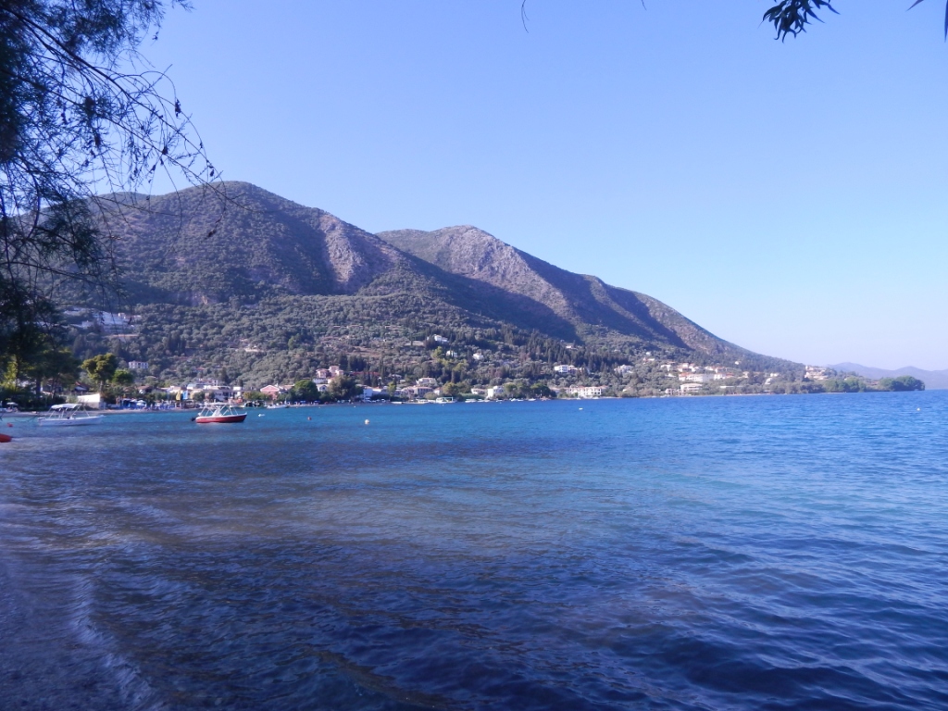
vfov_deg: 61.1
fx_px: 602
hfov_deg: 76.4
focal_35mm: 22
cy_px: 356
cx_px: 474
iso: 125
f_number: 3
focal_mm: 4
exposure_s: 1/800
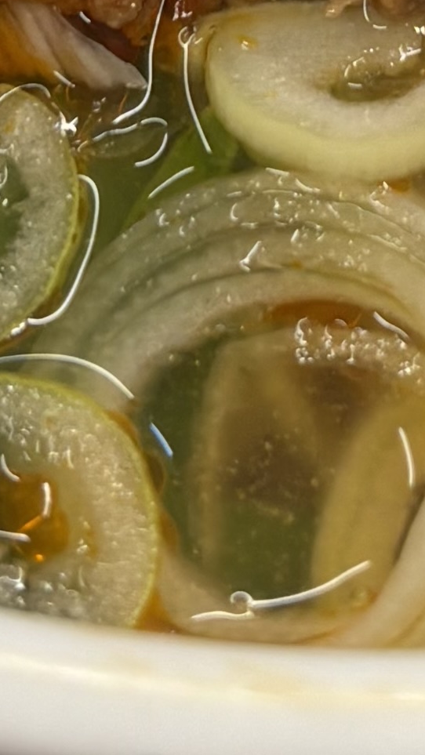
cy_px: -365
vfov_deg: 12.2
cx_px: 387
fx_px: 3364
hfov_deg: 7.2
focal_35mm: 168
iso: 64
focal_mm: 5.96
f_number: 1.6
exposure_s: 1/50
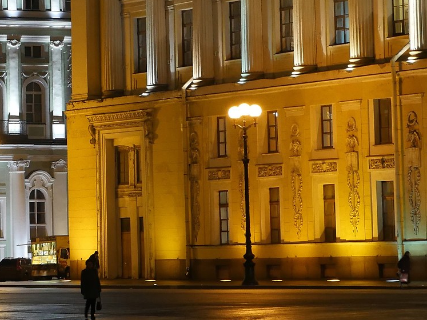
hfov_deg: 8.7
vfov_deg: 6.6
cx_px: -16
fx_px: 2775
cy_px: 63
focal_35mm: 225
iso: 800
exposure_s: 1/30
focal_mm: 35
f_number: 3.5
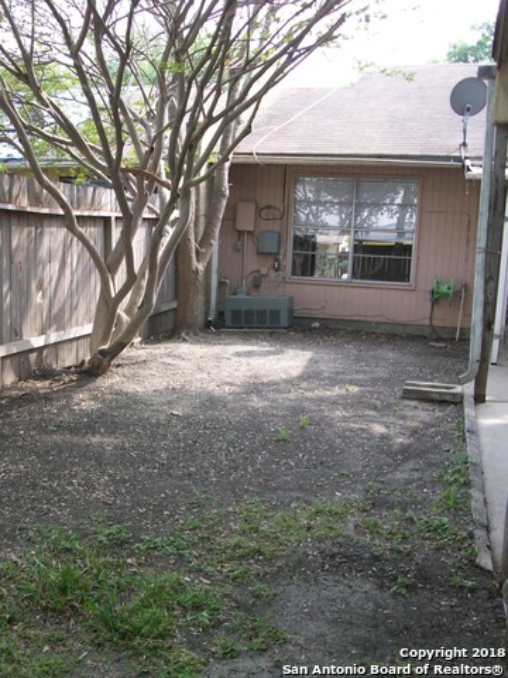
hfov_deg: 41.8
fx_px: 665
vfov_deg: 54.0
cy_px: 339
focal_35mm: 34
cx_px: 254
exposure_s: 1/105
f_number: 2.8
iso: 64
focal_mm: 5.7
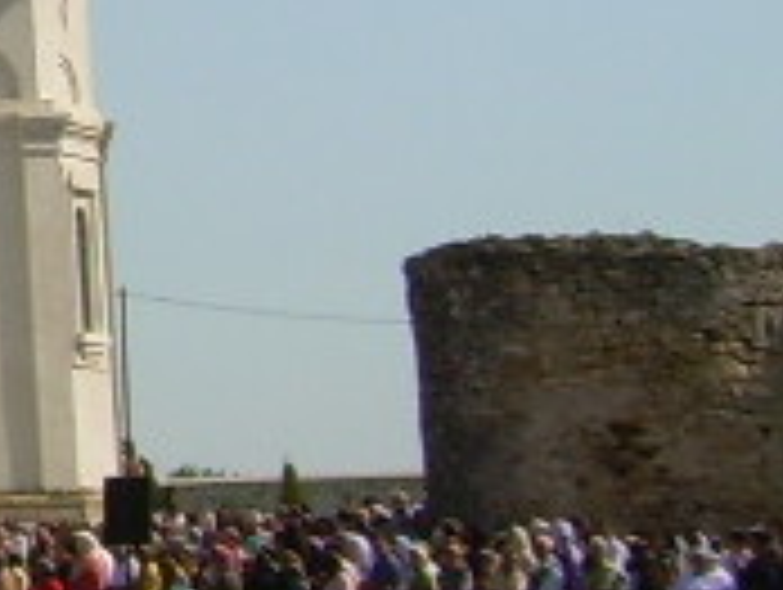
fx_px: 5051
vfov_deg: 6.6
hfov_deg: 8.0
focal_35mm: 223
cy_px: -221
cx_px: -1224
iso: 50
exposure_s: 1/594
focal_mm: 6.3
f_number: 4.6
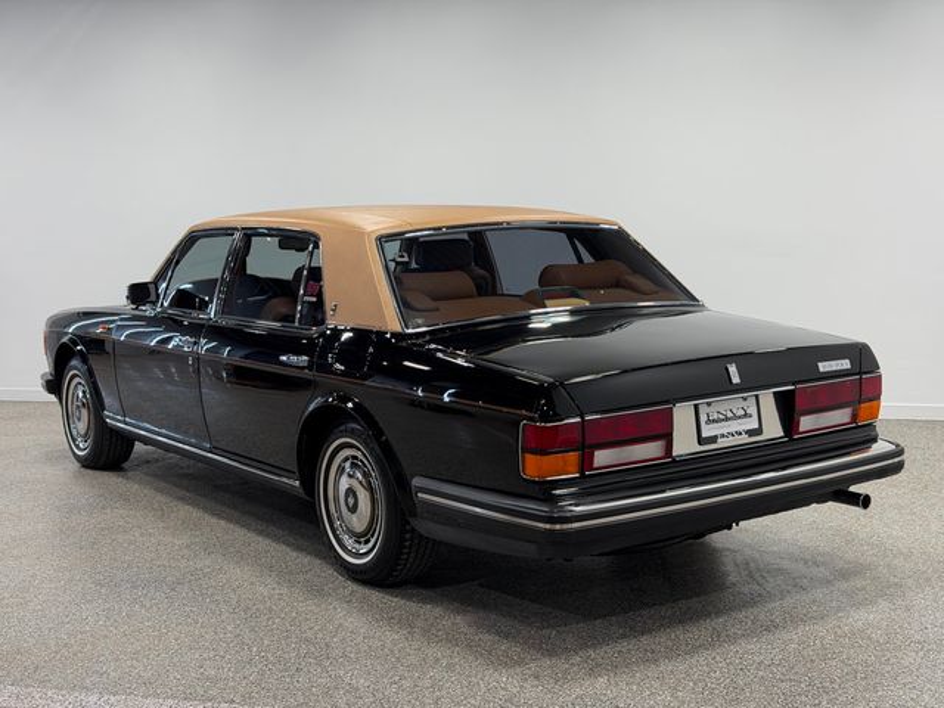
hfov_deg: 39.7
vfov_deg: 30.3
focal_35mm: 48
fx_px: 1309
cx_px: 472
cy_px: 354
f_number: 1.78
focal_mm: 6.76
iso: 50
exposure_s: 1/214
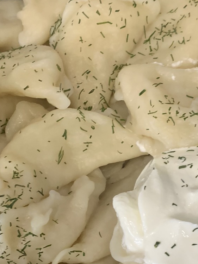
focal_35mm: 71
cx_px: 127
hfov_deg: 20.7
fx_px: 542
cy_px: 194
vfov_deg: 27.1
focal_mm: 4.25
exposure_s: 1/50
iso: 200
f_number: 1.8
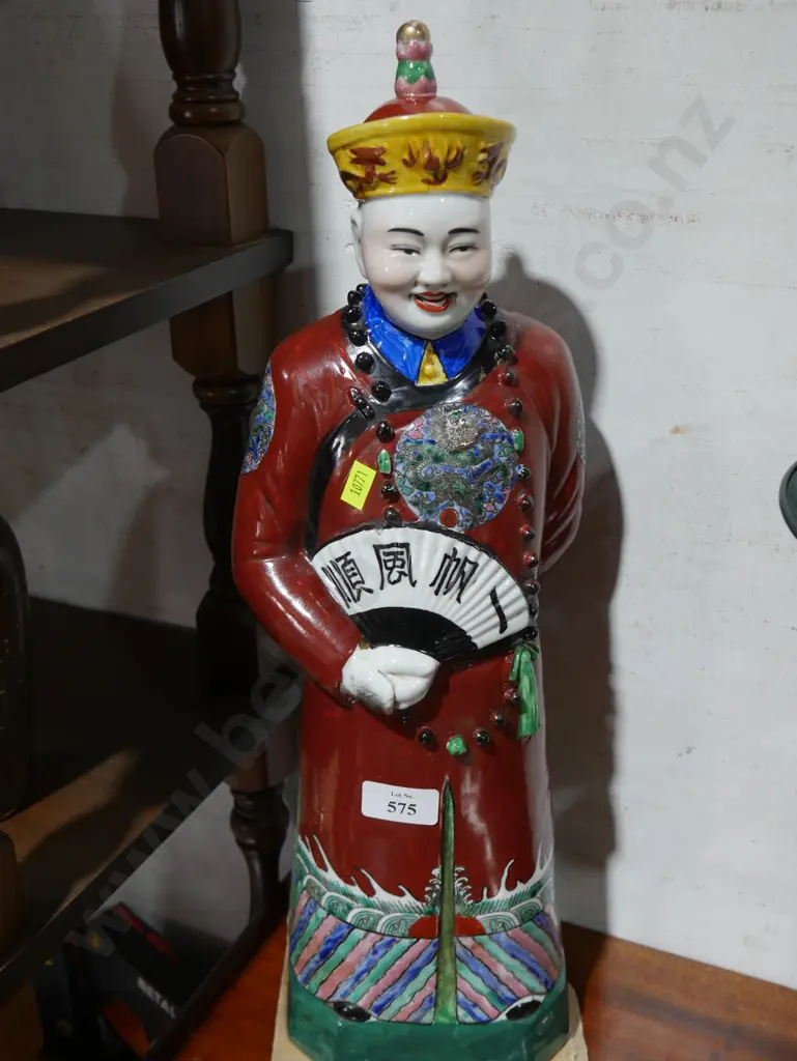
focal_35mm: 40
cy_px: 530
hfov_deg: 36.0
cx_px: 398
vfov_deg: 46.8
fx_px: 1227
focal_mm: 20
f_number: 4.4
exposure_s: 1/60
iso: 500
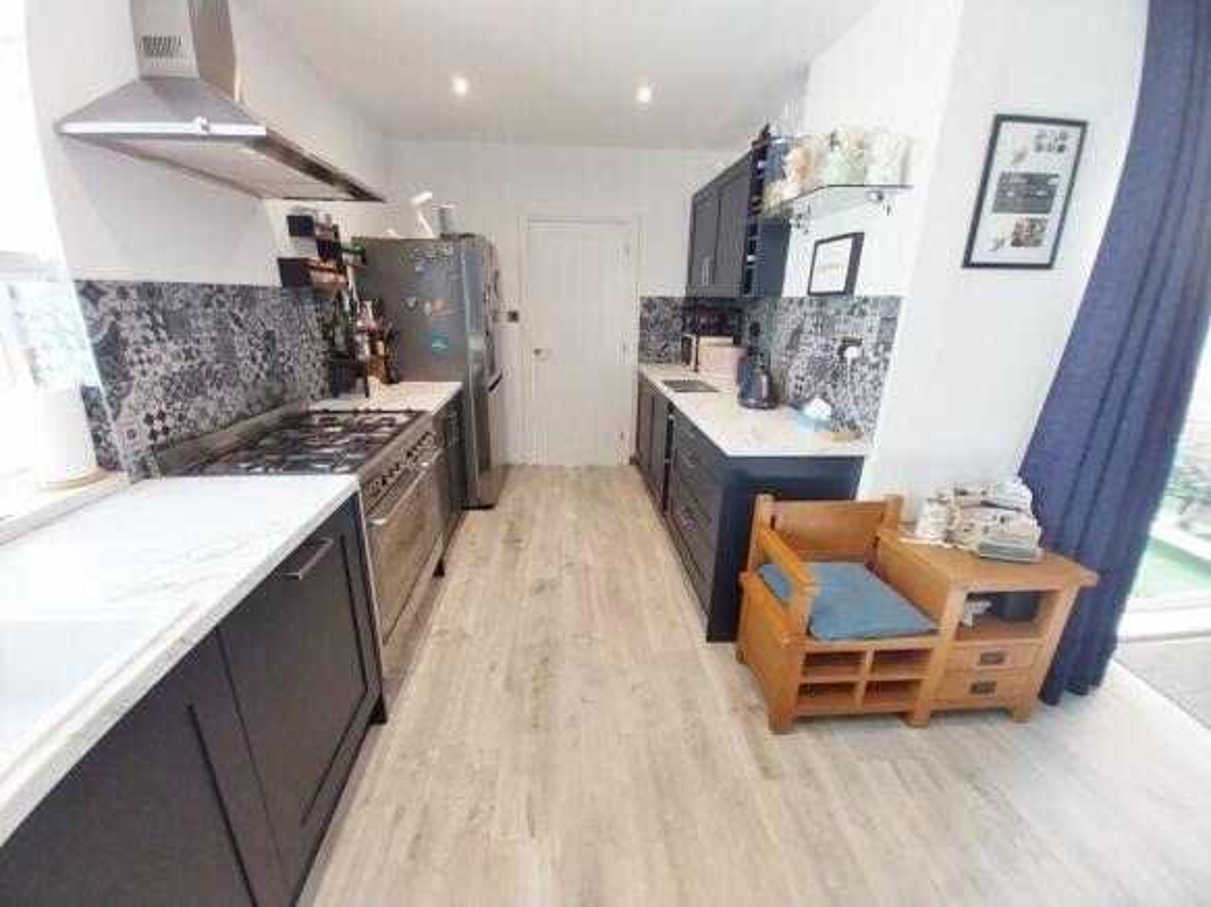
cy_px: 454
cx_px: 606
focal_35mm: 13
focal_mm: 1.13
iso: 80
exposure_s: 1/50.1
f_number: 2.2
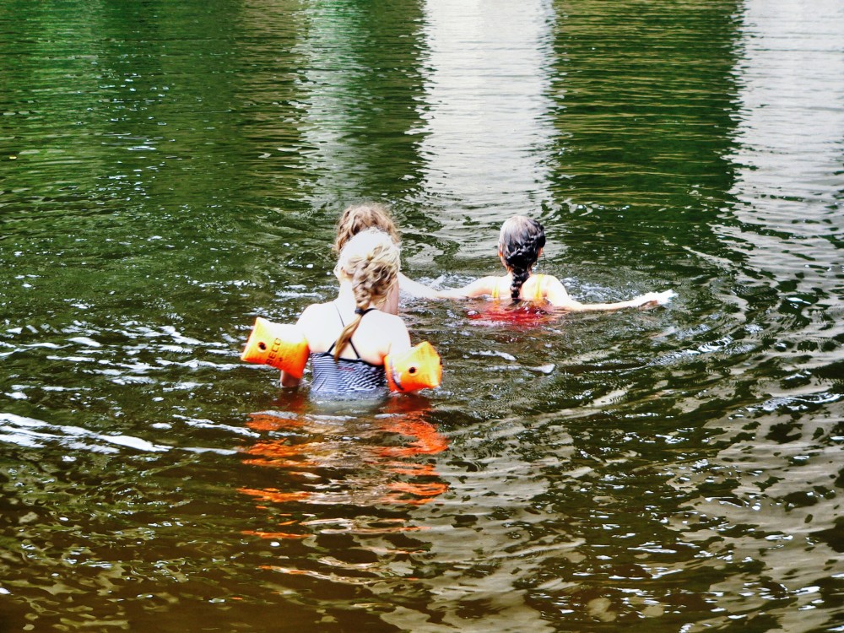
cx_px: 422
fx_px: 2341
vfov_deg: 15.4
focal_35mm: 96
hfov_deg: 20.4
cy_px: 316
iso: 80
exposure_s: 1/50
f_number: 2.8
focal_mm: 16
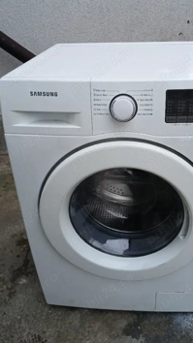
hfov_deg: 36.4
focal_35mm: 32
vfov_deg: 60.9
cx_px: 121
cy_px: 157
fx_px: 291
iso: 20
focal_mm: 3.98
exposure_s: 1/101
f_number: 1.8
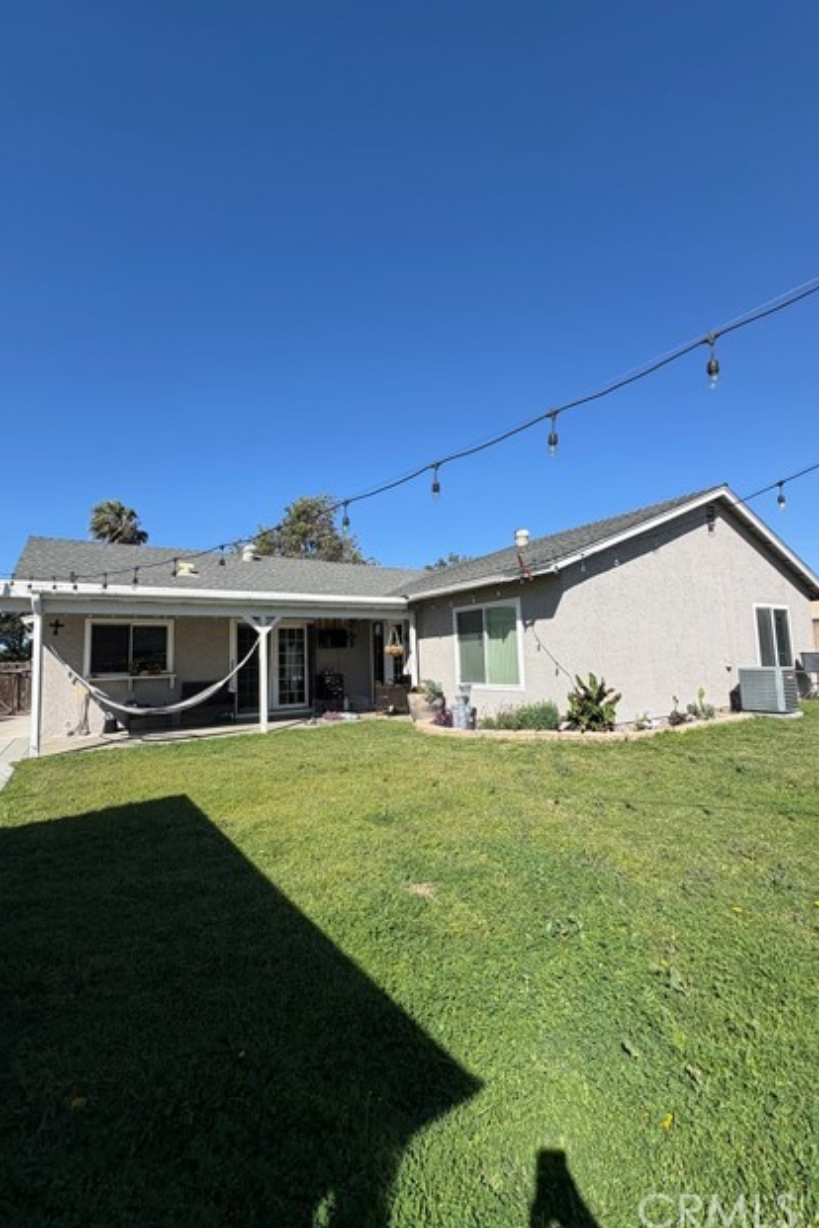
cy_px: 607
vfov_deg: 100.4
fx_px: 512
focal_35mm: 15
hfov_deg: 77.3
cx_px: 415
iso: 50
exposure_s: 1/1976
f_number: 2.2
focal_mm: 2.22
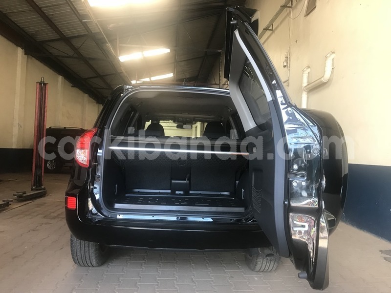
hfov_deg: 63.4
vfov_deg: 49.7
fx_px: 316
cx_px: 196
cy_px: 146
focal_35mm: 28
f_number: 1.8
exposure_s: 1/25
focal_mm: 3.99
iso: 40
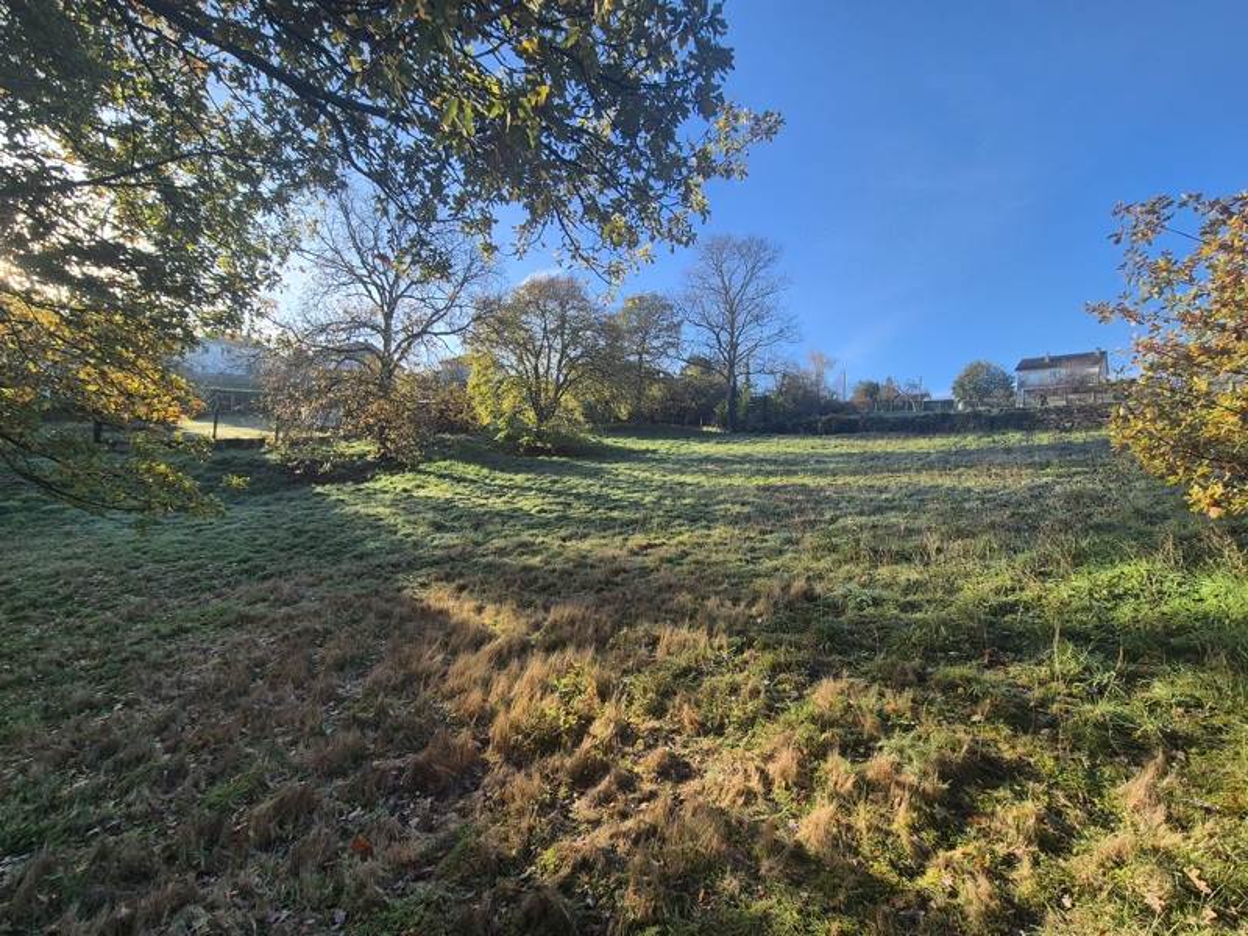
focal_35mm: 13
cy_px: 468
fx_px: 469
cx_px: 624
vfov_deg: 89.9
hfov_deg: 106.2
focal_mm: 2.2
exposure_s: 1/586
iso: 50
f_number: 2.2
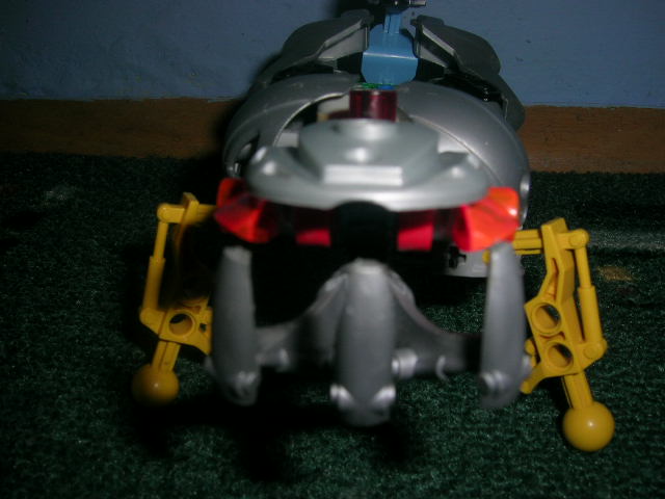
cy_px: 250
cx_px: 332
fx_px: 672
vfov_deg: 40.7
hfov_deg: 52.6
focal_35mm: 35
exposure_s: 1/60.1
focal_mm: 5.4
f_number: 4.8
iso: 50
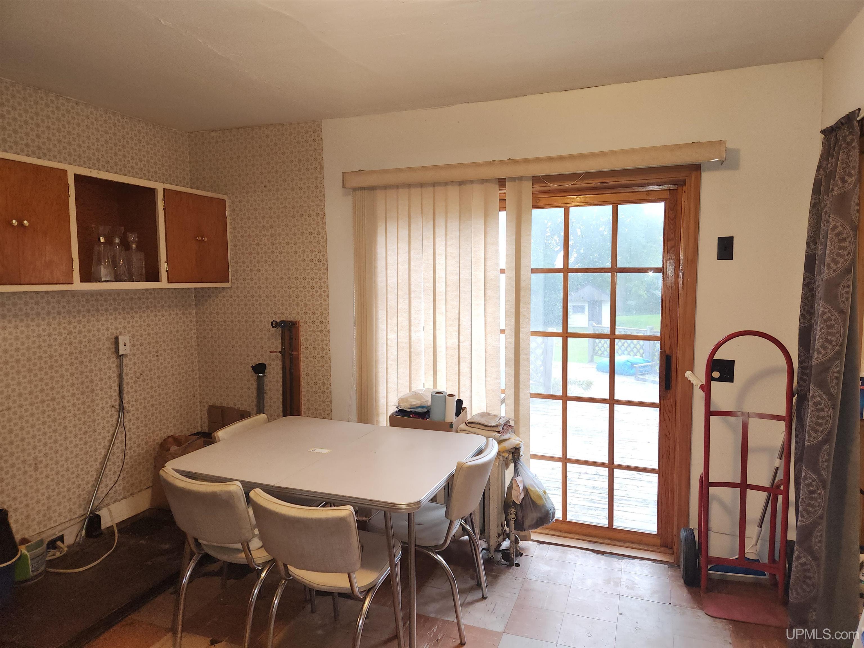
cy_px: 324
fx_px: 574
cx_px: 432
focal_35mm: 23
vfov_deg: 58.9
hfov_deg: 73.9
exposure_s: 1/60
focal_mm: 5.4
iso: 125
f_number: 1.8
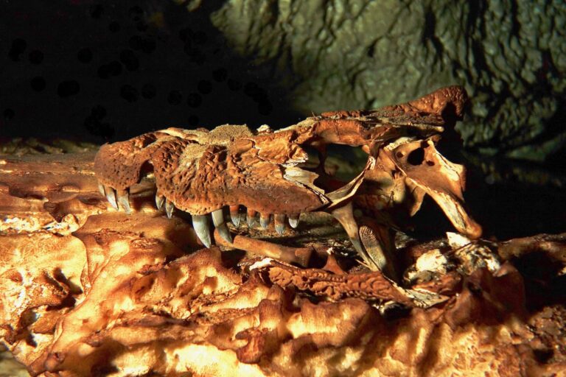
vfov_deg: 31.2
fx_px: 676
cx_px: 283
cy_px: 188
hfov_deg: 45.4
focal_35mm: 43
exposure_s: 1/125
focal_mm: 16.01
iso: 200
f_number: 3.2
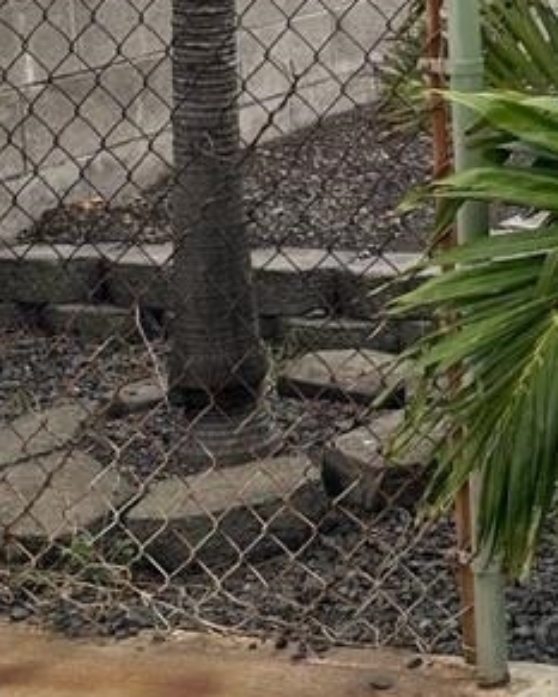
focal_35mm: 103
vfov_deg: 18.0
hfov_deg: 13.0
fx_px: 2125
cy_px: -46
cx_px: 1126
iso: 80
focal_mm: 6.86
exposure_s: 1/1050
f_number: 1.78
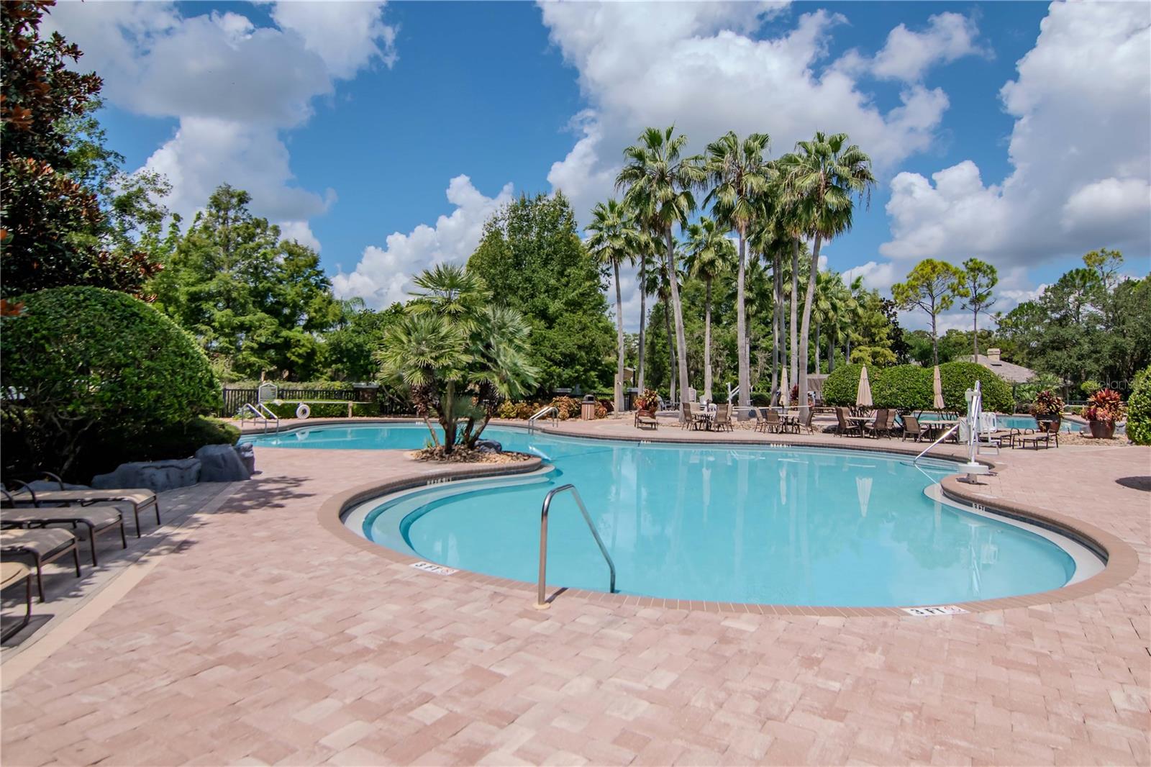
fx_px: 671
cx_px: 576
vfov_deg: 59.5
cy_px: 384
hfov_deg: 81.2
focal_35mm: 21
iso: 800
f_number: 7.1
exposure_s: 1/3200
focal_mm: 14
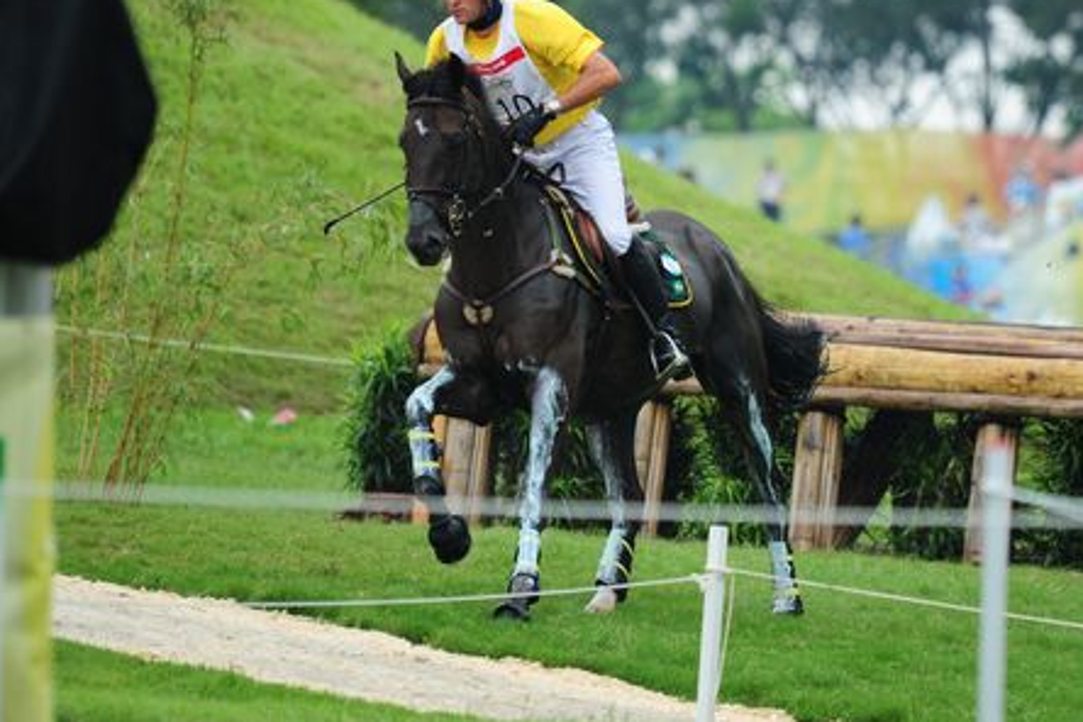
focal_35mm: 576
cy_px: 234
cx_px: 656
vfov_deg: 2.4
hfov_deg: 3.6
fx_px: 17327
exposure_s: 1/640
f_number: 5.6
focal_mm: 400
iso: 640
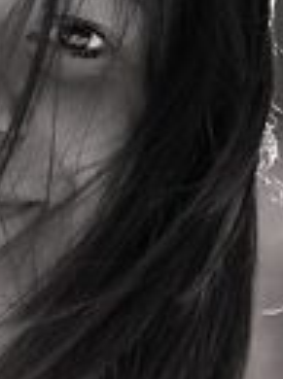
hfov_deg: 1.4
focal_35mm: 1032
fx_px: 11289
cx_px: -263
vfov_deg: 1.9
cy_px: 58
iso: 220
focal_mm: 155
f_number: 5.6
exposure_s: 1/500
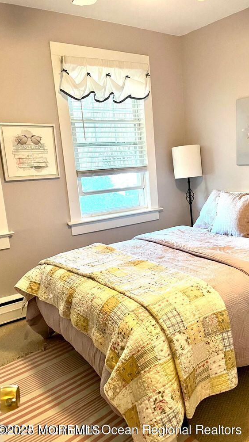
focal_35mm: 29
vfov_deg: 66.1
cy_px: 224
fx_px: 340
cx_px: 165
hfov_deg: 39.7
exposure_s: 1/60
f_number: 1.6
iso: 400
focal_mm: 5.1
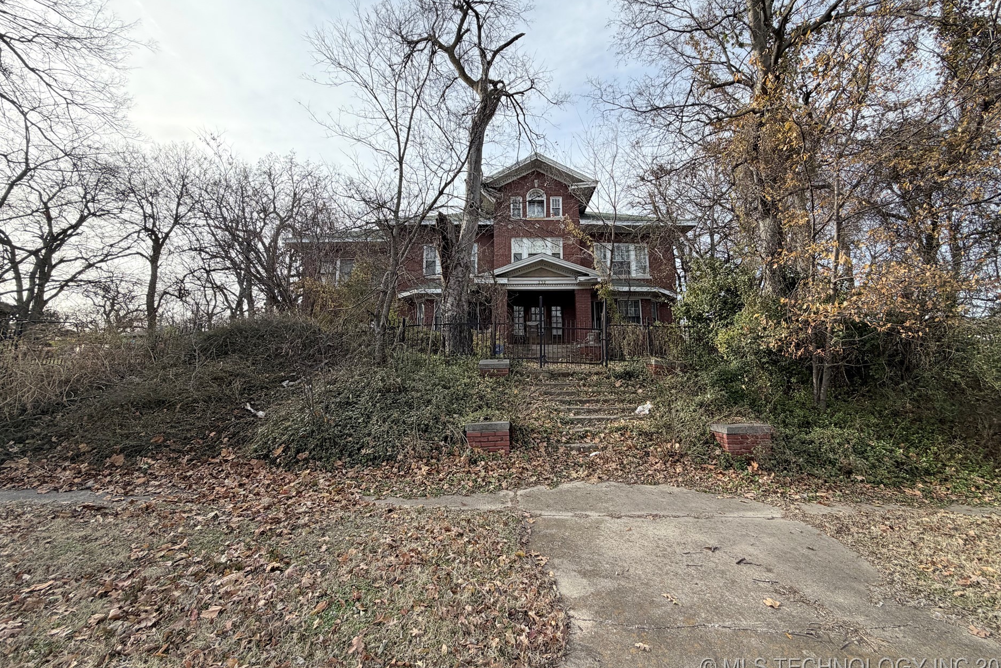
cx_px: 514
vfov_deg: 77.1
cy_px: 303
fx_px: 417
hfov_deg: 100.4
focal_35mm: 15
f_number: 2.2
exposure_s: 1/770
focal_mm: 2.22
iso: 32
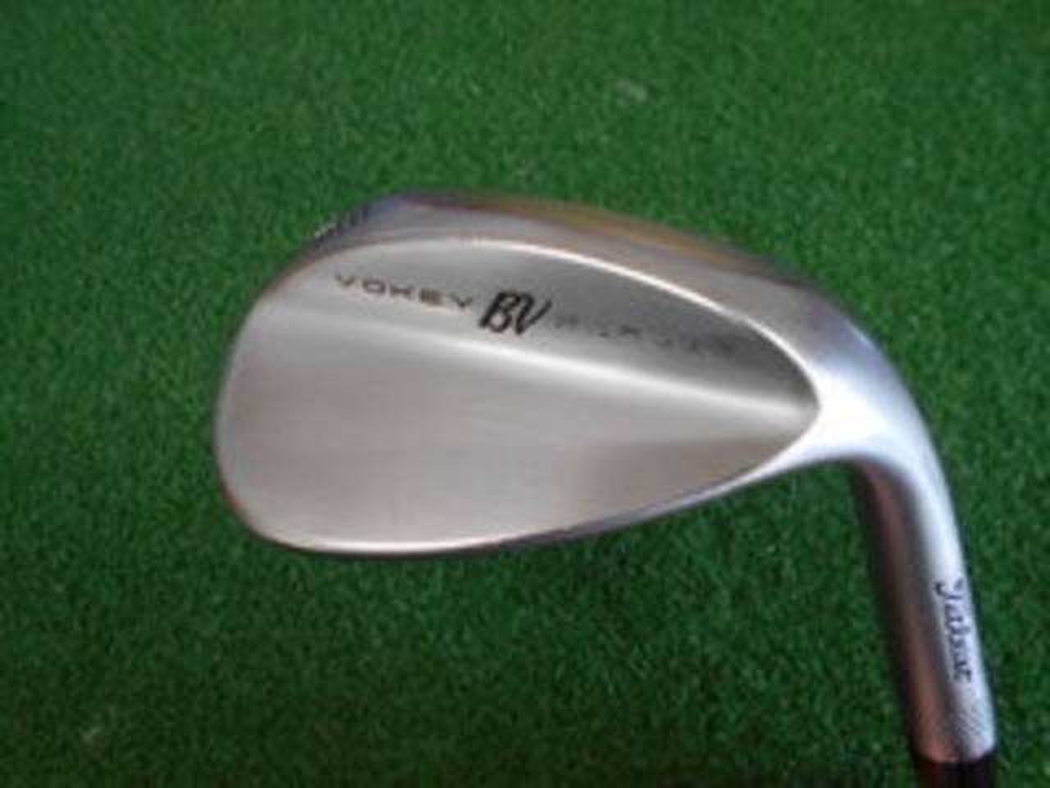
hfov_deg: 67.3
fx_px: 789
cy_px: 394
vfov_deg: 53.1
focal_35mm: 26
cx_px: 525
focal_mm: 4.6
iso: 125
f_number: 3.2
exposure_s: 1/30
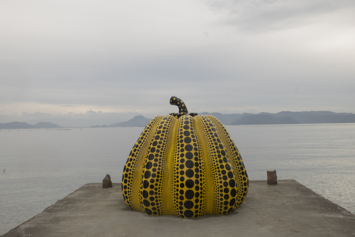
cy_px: 118
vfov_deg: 36.9
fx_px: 355
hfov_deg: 53.1
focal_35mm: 36
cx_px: 178
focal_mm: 24
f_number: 13
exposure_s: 1/13
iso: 320
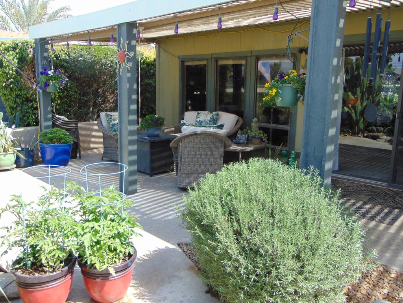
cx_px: 202
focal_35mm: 30
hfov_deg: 60.0
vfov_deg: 46.8
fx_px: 349
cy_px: 152
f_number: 3.1
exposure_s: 1/320
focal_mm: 5.4
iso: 80
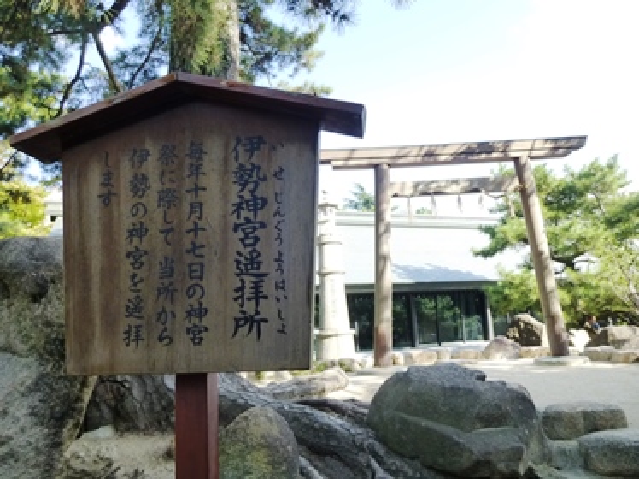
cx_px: 320
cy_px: 240
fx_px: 461
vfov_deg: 54.8
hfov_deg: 69.4
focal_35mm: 25
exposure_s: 1/200
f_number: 3.1
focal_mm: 4.5
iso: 160
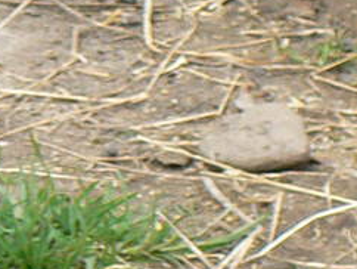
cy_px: 251
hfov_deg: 2.0
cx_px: 1160
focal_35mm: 971
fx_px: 10024
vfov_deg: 1.5
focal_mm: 24.6
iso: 80
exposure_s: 1/125
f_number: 4.5
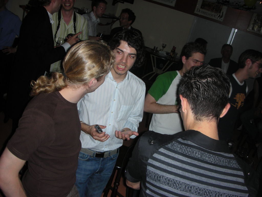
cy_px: 98
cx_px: 131
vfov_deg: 40.7
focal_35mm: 35
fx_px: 265
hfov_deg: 52.6
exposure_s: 1/60.1
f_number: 3
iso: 64
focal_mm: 5.8
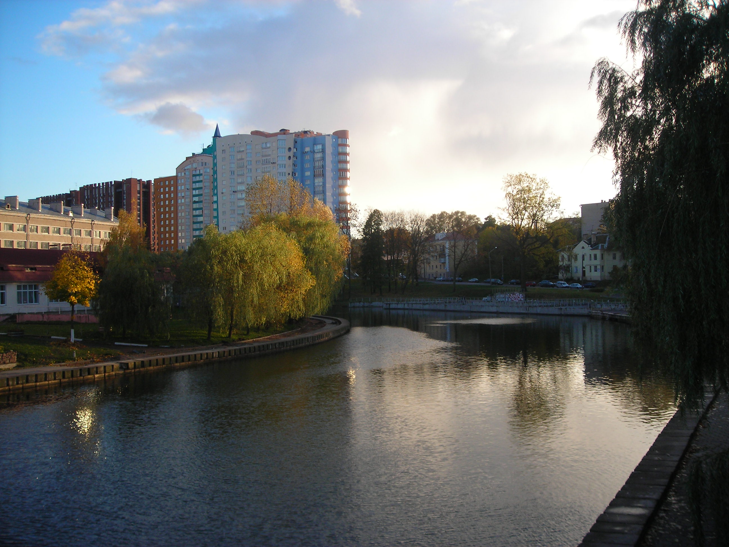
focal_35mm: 38
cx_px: 364
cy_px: 274
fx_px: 800
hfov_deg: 49.0
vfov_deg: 37.7
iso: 50
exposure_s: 1/198
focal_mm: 6.3
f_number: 3.2
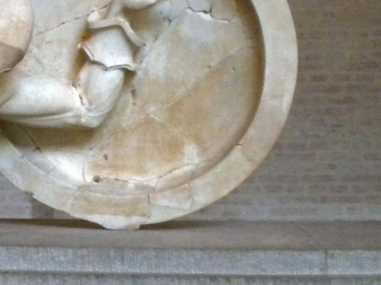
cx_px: -92
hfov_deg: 20.2
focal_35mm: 90
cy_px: 89
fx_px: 990
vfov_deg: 16.4
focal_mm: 6.3
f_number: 3.1
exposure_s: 1/57
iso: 400
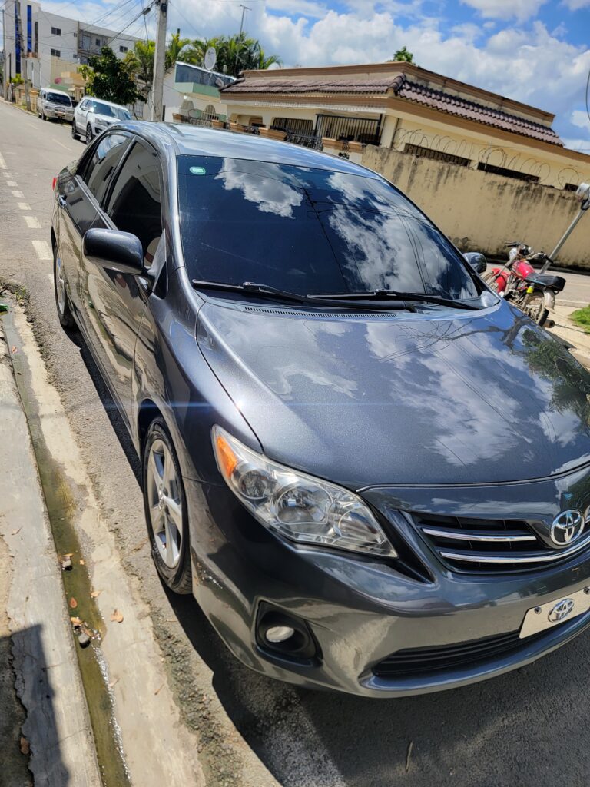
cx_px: 295
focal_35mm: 24
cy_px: 394
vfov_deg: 71.6
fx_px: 545
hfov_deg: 56.8
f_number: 1.8
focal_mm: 6.7
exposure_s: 1/838
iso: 16
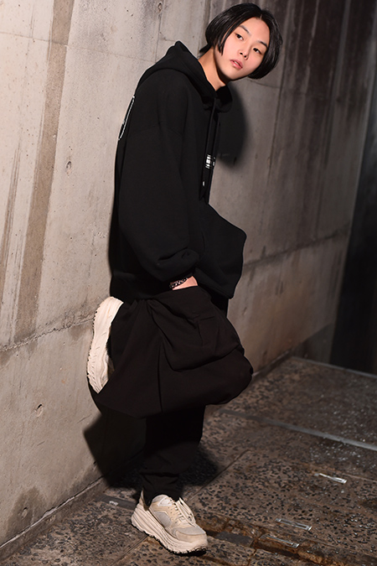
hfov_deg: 27.0
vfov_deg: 39.6
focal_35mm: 50
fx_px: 785
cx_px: 188
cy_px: 283
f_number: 2.8
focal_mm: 50
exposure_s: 1/125
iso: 1000
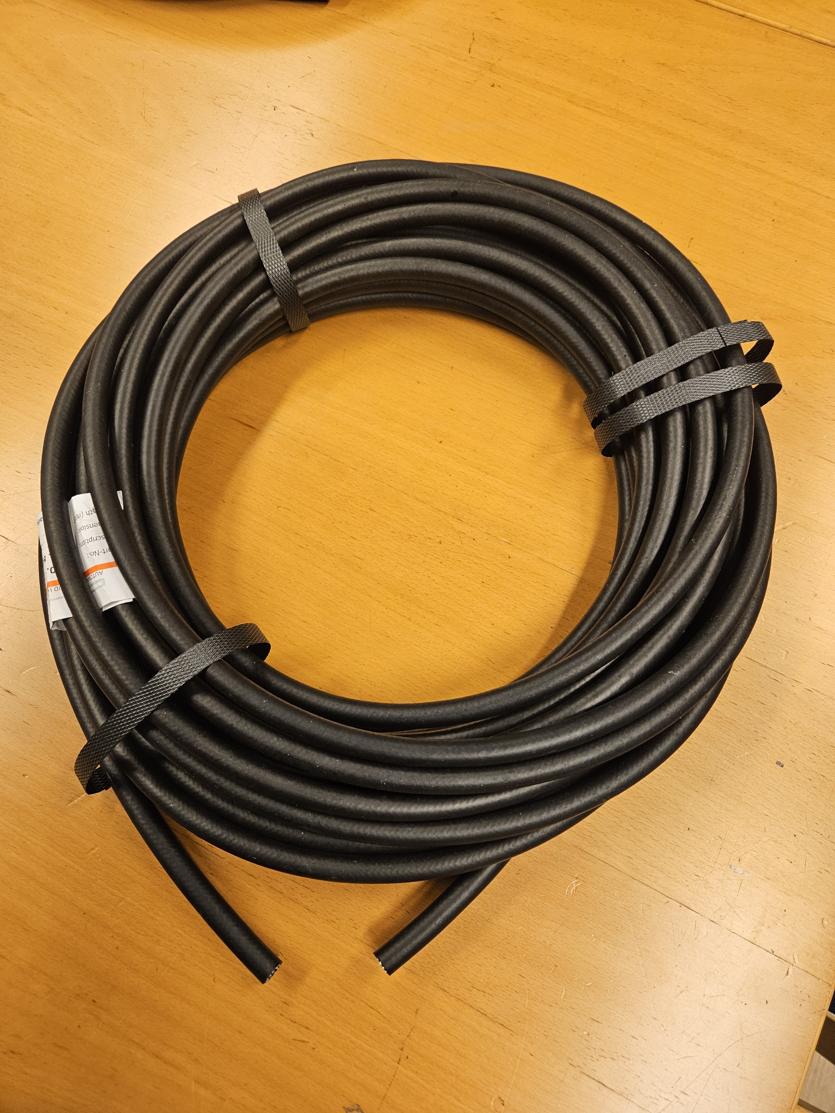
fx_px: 740
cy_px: 556
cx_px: 418
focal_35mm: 23
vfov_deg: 73.9
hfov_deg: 58.9
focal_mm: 5.4
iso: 200
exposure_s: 1/100
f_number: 1.8
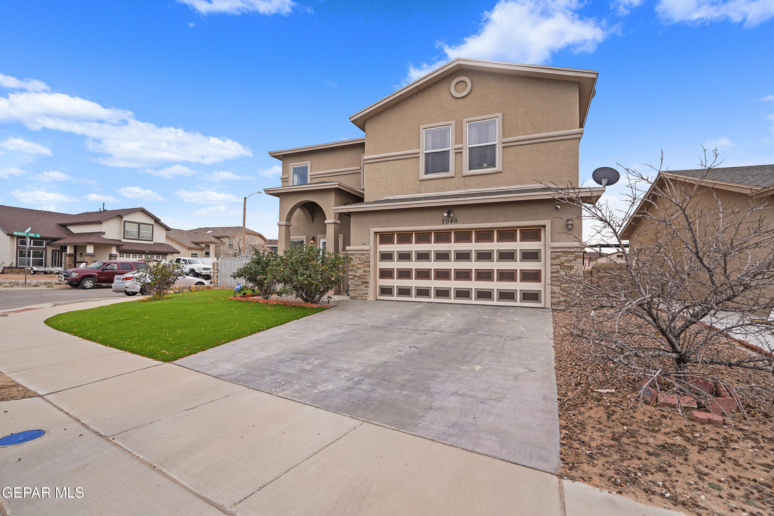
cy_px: 258
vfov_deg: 73.7
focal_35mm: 16
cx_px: 387
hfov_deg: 96.7
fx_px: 344
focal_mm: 16
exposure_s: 1/25
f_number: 8
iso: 100
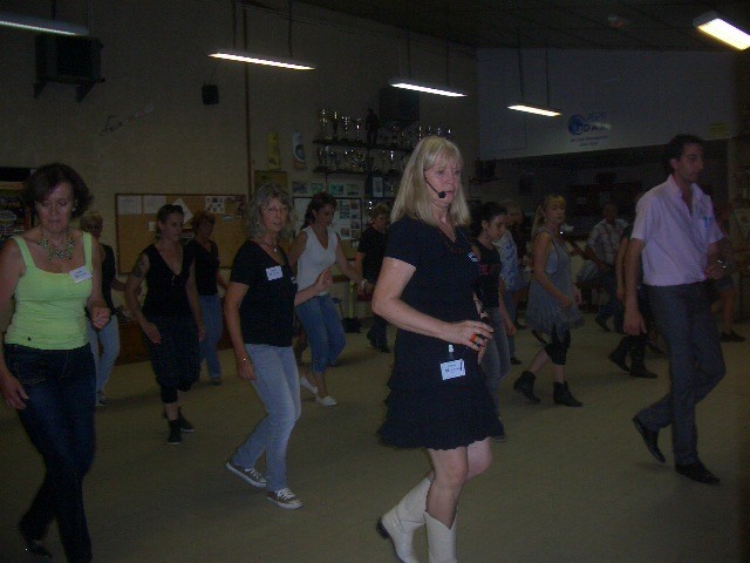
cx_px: 375
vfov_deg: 40.7
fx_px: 758
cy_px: 282
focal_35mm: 35
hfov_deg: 52.6
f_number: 2.6
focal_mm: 5.8
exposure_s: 1/60
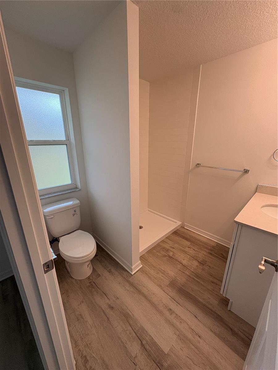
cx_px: 139
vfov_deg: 102.1
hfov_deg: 85.7
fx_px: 150
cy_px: 185
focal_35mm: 14
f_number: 2.2
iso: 160
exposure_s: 1/120
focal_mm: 2.22
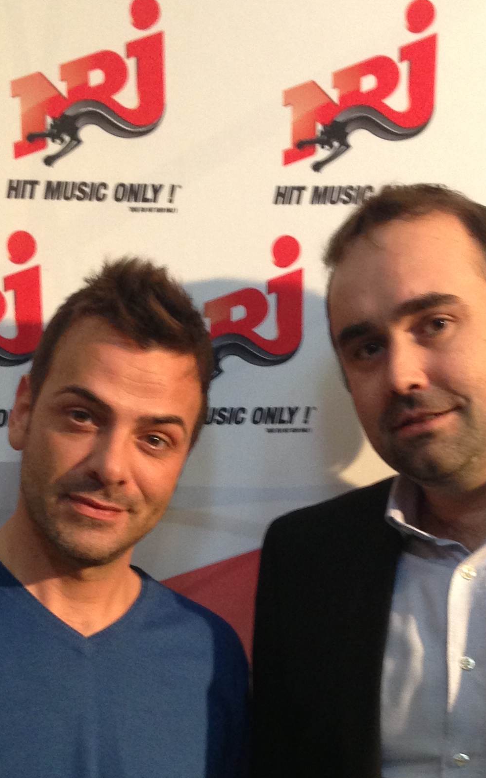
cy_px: 641
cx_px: 269
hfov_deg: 18.1
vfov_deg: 27.9
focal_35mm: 72
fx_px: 1526
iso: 160
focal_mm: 4.13
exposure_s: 1/20
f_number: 2.4
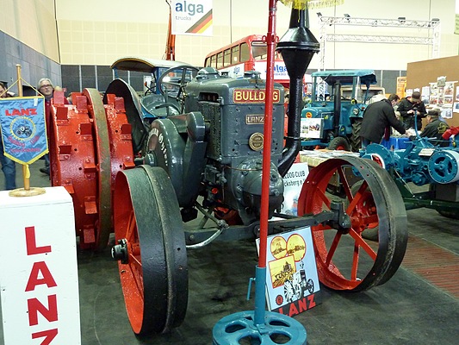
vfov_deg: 44.2
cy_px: 172
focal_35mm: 32
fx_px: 424
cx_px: 230
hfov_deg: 56.8
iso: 400
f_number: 3.5
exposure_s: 1/20
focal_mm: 5.3
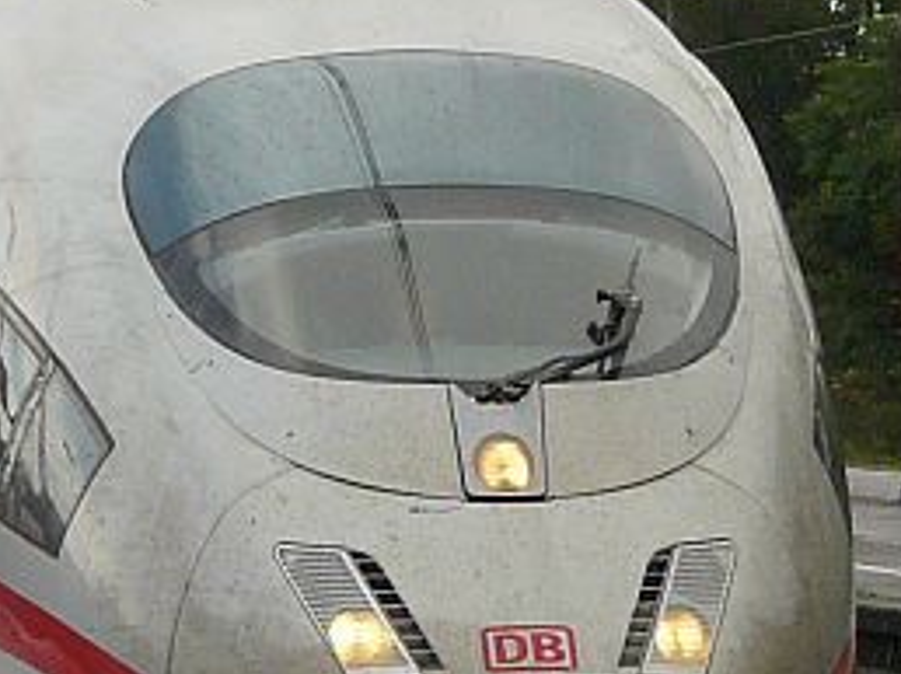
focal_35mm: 507
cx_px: 234
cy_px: 409
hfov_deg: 3.9
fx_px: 13184
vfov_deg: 2.9
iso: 100
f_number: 5.6
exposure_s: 1/400
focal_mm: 18.2
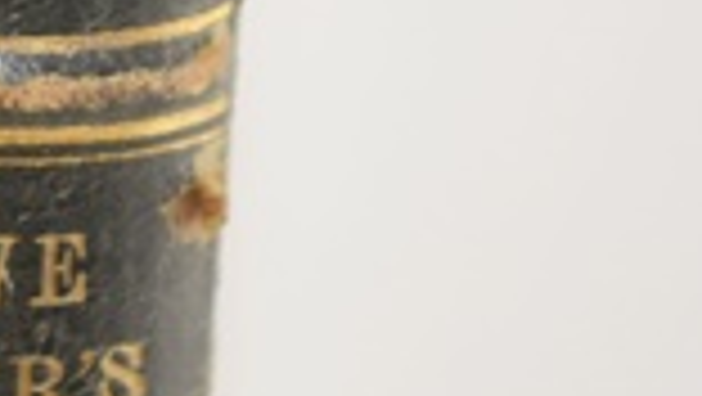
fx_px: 6203
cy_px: -9
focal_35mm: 333
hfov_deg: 6.4
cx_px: -112
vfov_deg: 3.7
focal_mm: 55
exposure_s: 1/125
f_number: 5.6
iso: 400
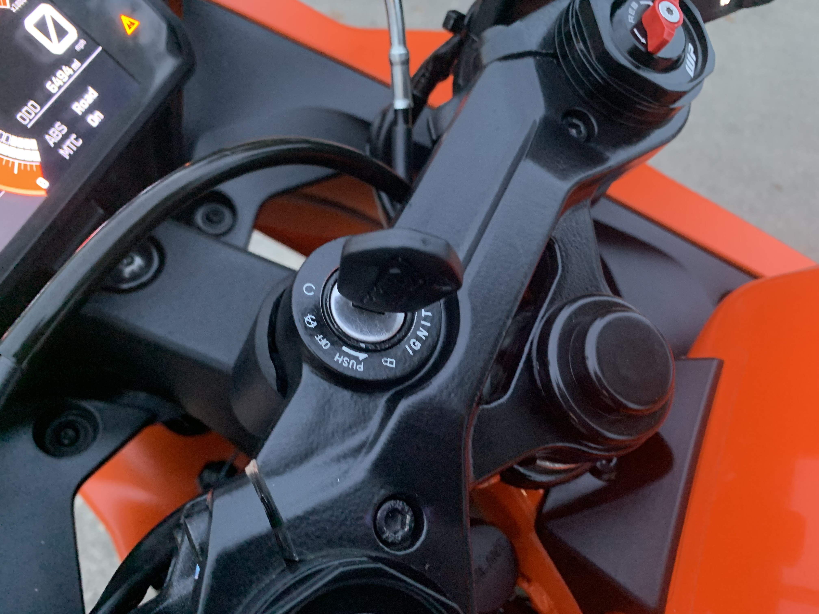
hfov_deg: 67.3
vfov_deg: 53.1
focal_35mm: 26
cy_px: 307
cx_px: 410
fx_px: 615
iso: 640
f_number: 1.8
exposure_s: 1/30
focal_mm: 4.25
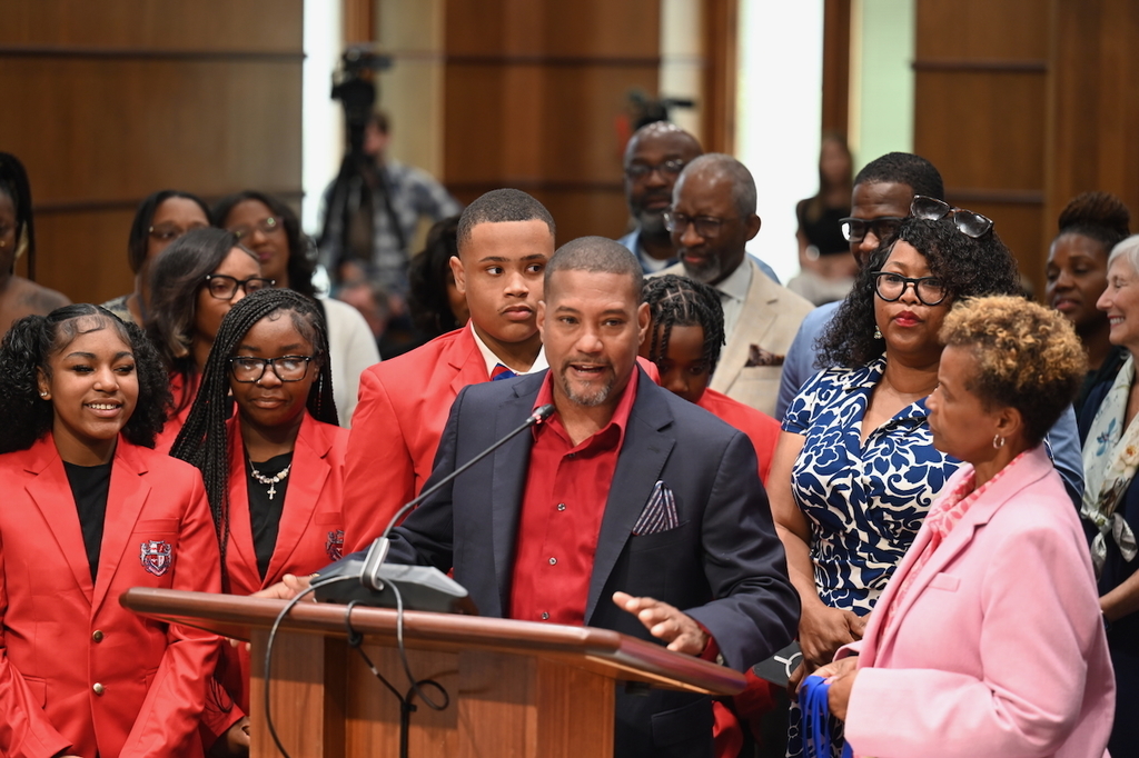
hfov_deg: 17.8
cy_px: 379
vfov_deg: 11.9
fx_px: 3637
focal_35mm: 115
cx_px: 570
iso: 640
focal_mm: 115
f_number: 2.8
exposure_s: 1/125
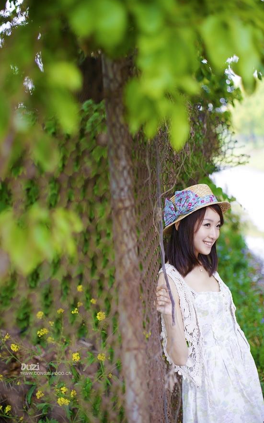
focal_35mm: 52
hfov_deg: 24.9
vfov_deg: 38.9
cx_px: 136
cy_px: 209
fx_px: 599
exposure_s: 1/250
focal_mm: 50
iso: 100
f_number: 2
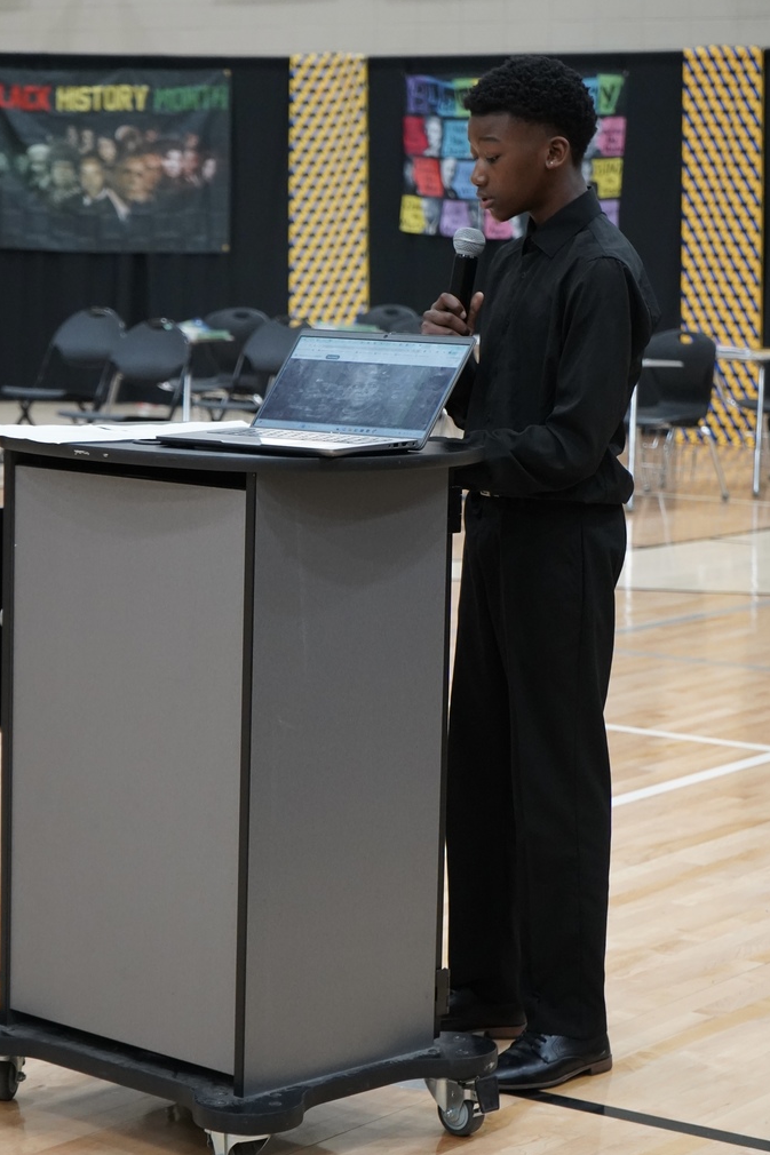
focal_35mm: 71
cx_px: 387
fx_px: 2279
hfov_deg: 19.2
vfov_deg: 28.5
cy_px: 574
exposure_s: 1/160
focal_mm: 70
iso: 5000
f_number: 5.6
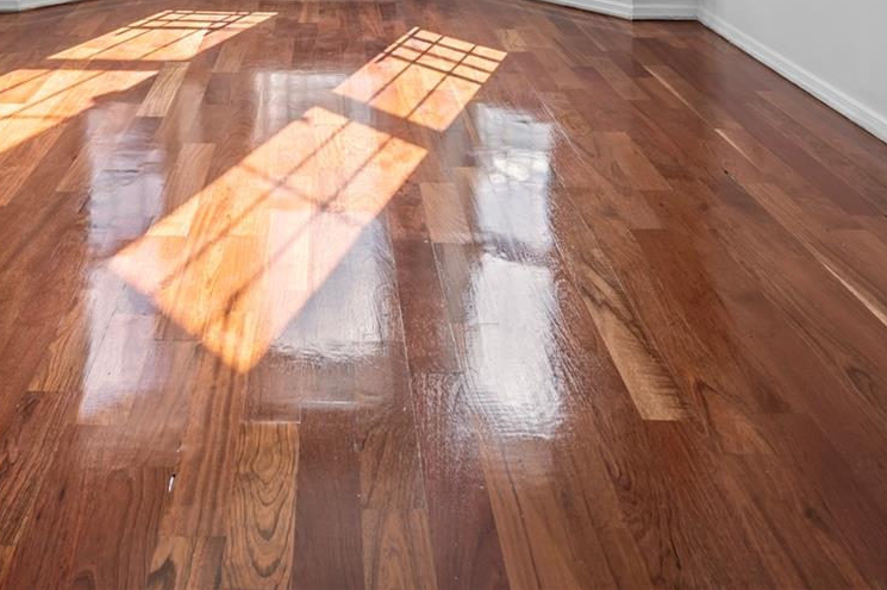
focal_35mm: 33
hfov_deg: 56.5
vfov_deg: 29.8
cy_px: -221
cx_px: 326
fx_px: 813
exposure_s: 1/20
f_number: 8
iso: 250
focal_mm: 12
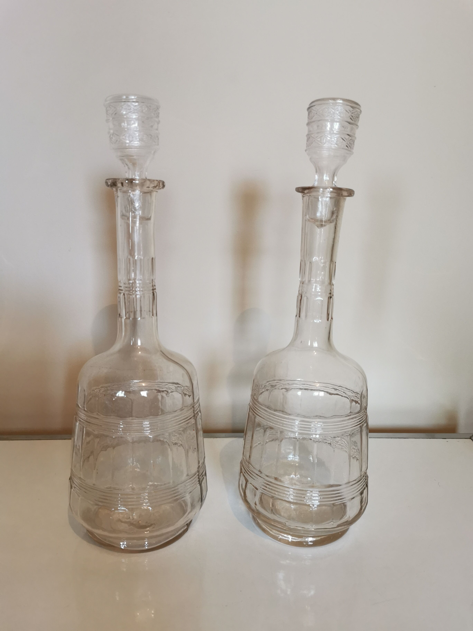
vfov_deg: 65.3
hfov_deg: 51.4
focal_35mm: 27
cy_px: 316
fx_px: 492
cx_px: 236
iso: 160
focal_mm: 5.56
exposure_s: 1/50
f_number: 1.6
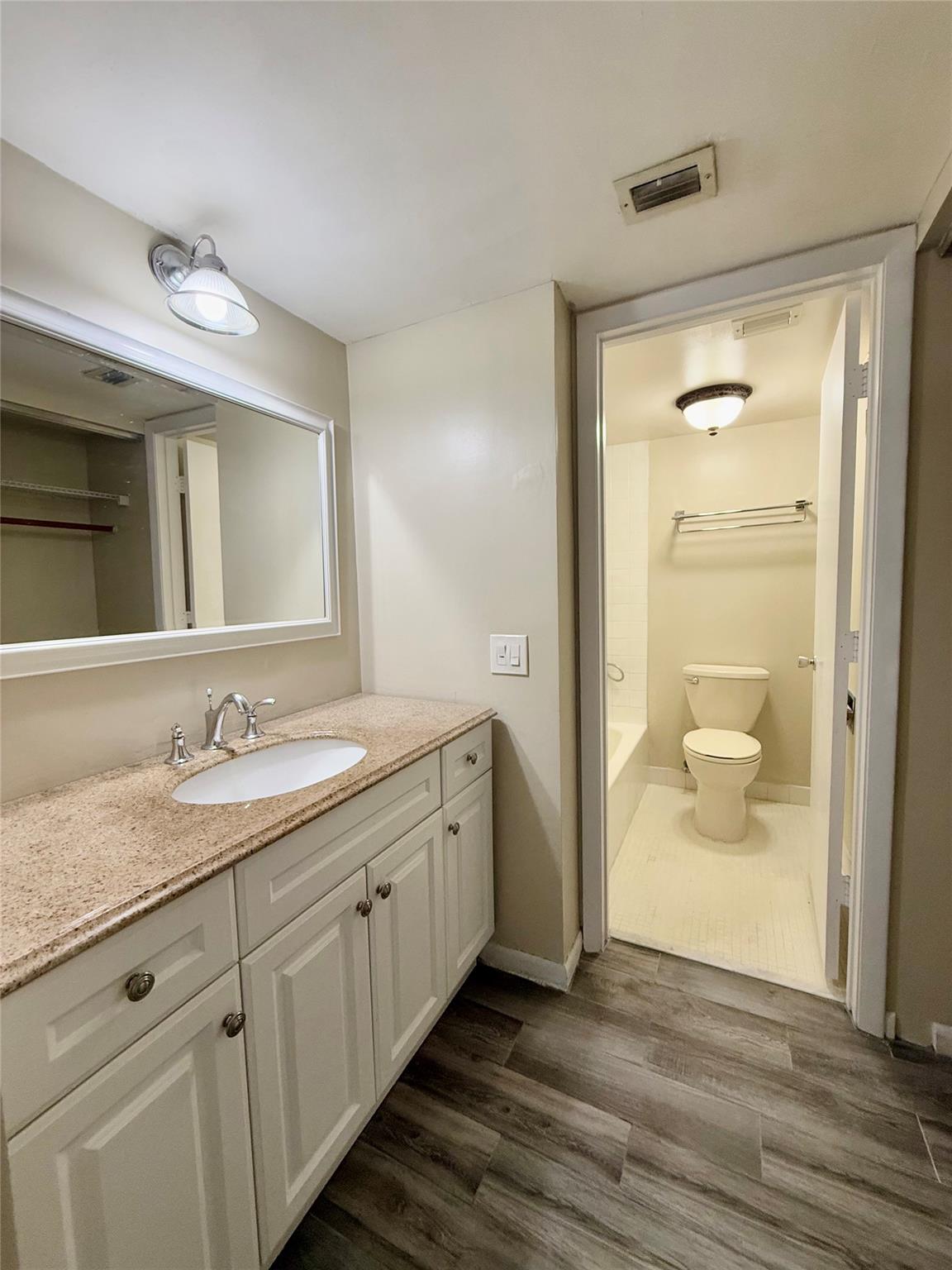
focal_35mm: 14
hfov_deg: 85.7
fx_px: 513
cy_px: 635
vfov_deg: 102.1
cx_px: 476
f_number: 2.2
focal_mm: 2.22
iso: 250
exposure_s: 1/60
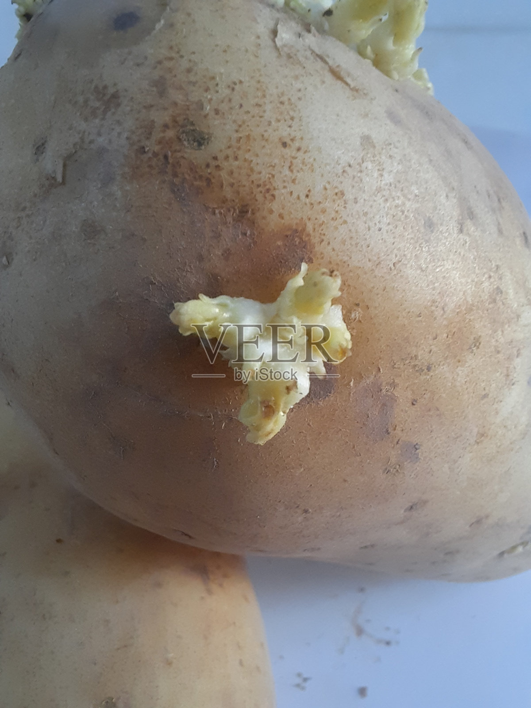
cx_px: 266
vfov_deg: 69.4
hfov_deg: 54.9
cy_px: 354
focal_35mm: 25
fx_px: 511
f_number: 2.4
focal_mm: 2.13
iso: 160
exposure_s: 1/33
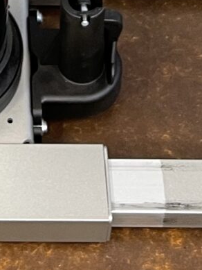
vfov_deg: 10.0
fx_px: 1330
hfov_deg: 8.6
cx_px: -46
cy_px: -386
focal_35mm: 171
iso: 100
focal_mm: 5.1
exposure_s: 1/50
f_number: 1.6
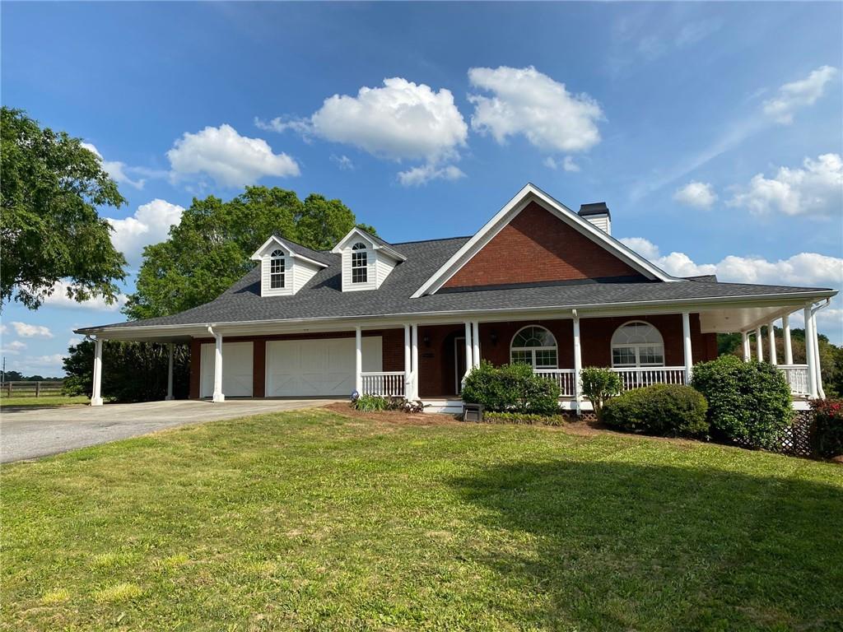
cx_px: 422
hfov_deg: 67.3
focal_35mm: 26
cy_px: 316
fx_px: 633
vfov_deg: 53.1
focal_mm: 4.25
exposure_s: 1/3205
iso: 32
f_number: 1.8
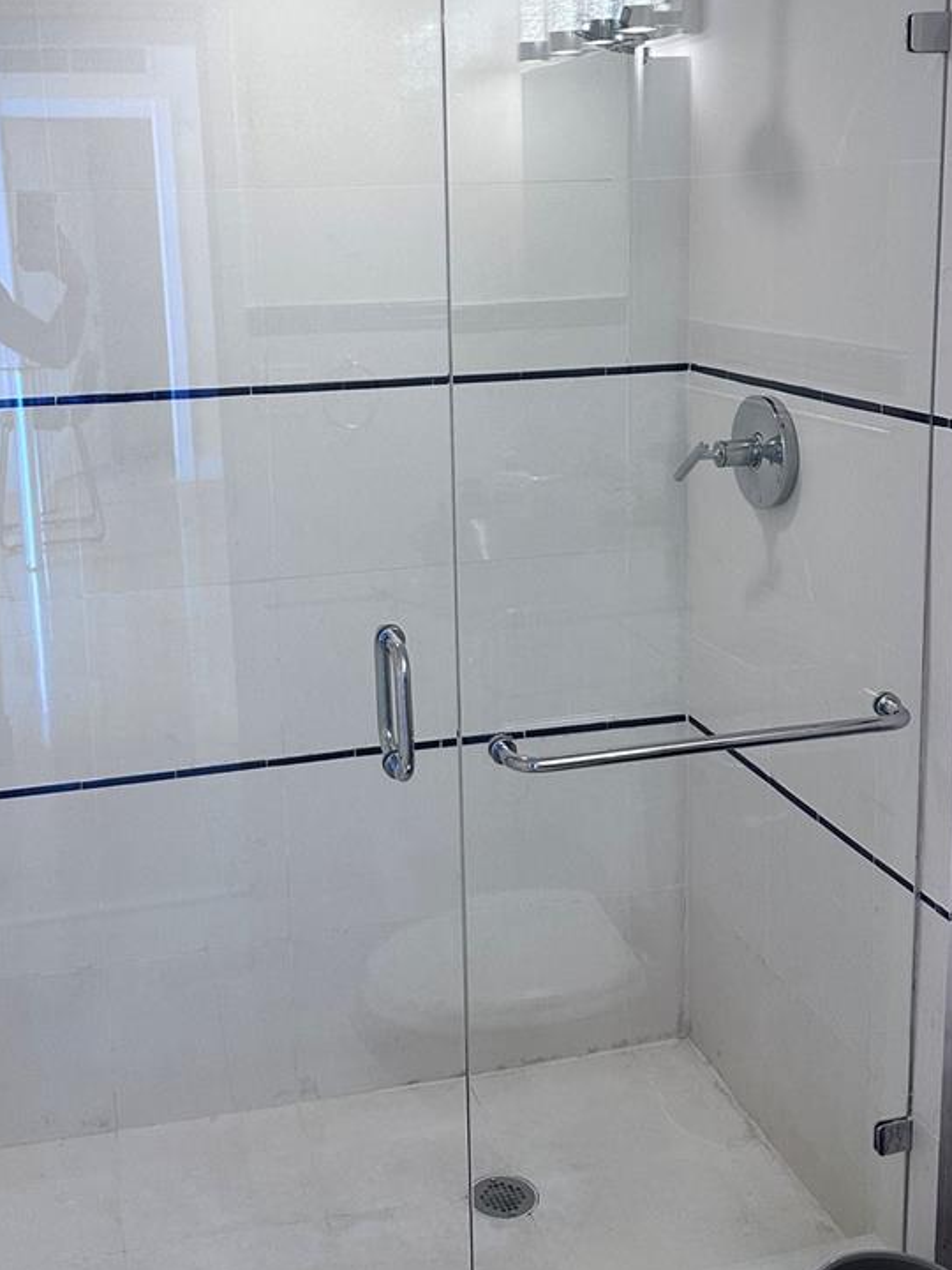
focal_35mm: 40
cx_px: 411
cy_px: 474
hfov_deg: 35.9
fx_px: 1467
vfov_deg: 46.4
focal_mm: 6.86
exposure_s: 1/120
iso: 200
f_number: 1.78
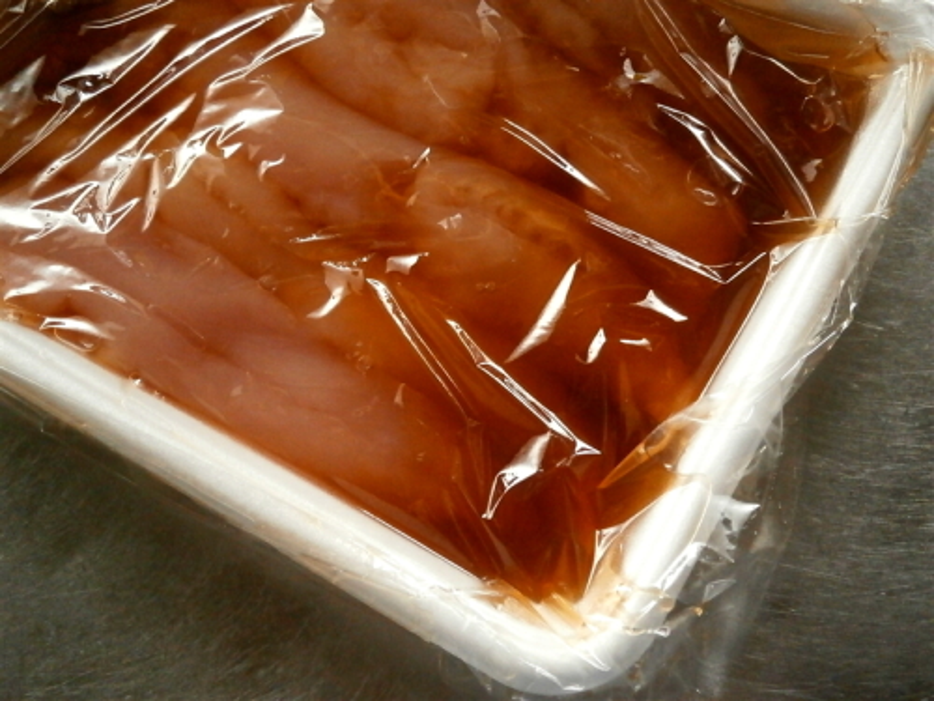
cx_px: 467
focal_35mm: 47
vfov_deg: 30.9
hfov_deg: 40.4
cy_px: 350
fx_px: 1268
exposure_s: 1/60
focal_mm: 8.3
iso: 800
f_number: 3.4
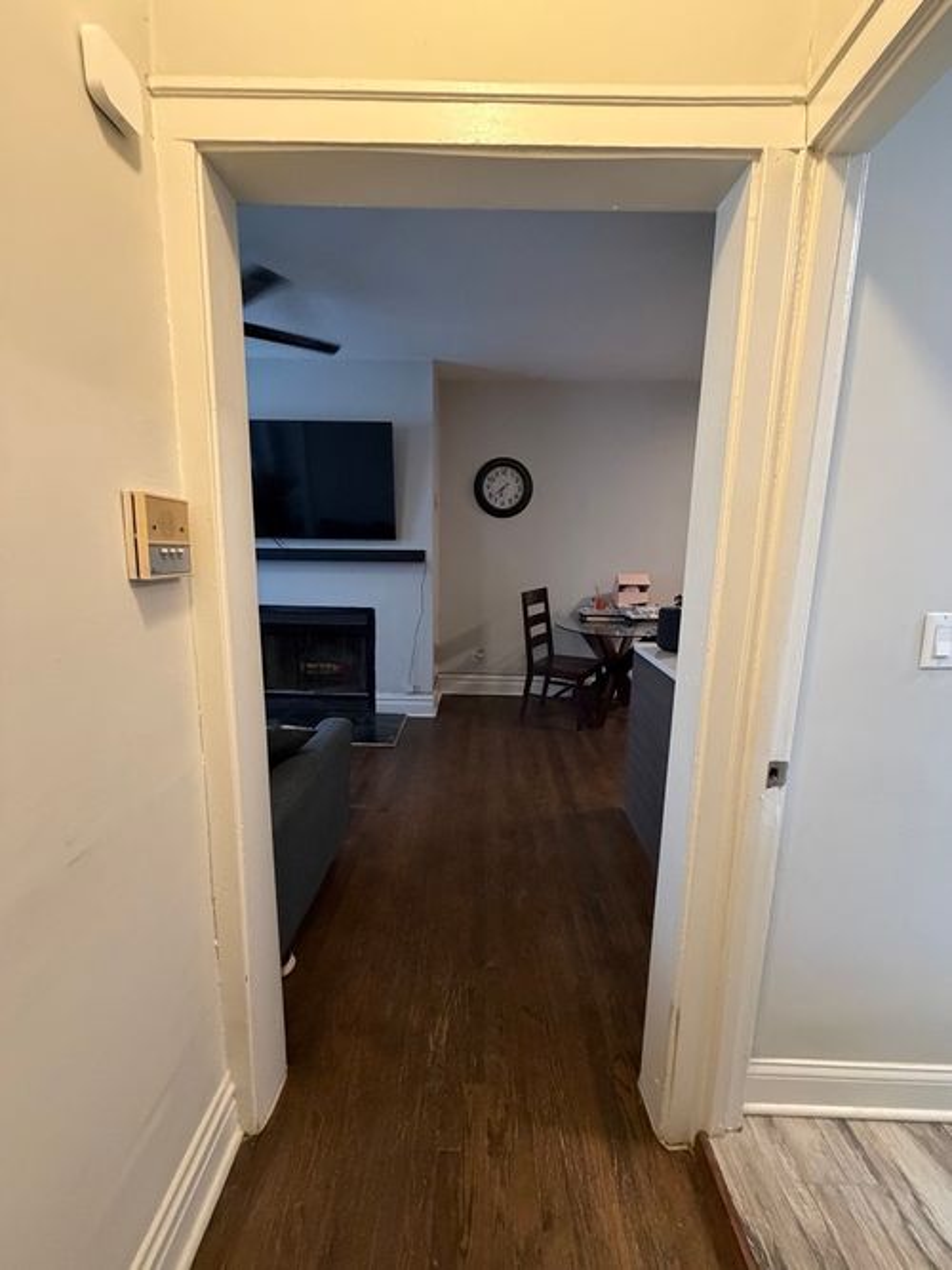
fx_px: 514
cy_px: 635
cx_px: 476
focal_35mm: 14
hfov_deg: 85.7
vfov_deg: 102.1
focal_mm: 2.22
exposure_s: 1/60
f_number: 2.2
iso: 500
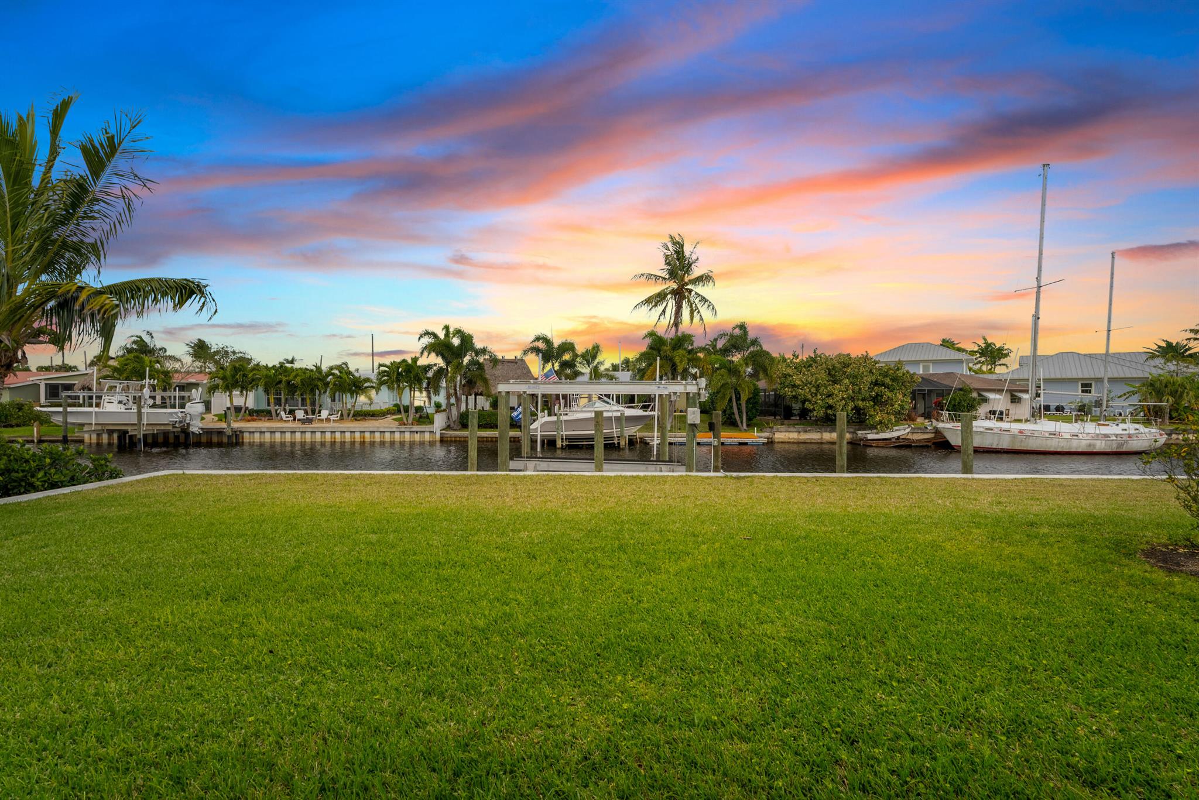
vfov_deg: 73.8
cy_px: 400
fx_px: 533
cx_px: 600
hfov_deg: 96.7
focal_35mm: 16
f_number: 9
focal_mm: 16
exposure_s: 1/8
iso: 100
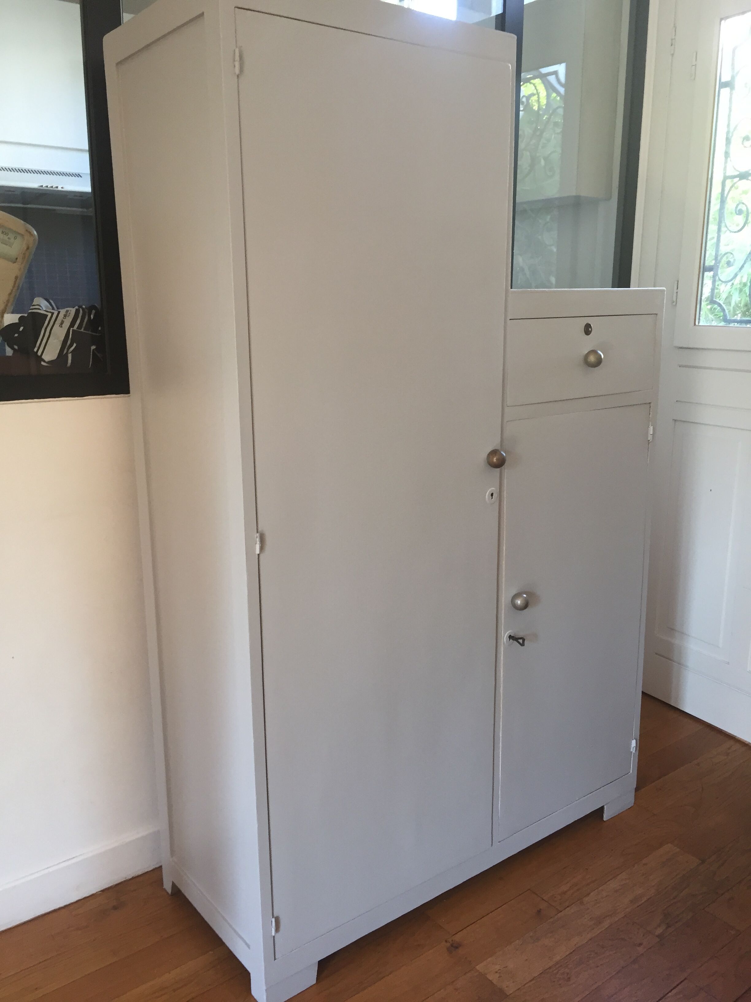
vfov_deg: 61.7
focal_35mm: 29
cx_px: 376
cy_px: 501
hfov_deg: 48.2
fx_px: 839
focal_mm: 4.15
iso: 100
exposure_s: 1/33
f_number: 2.2
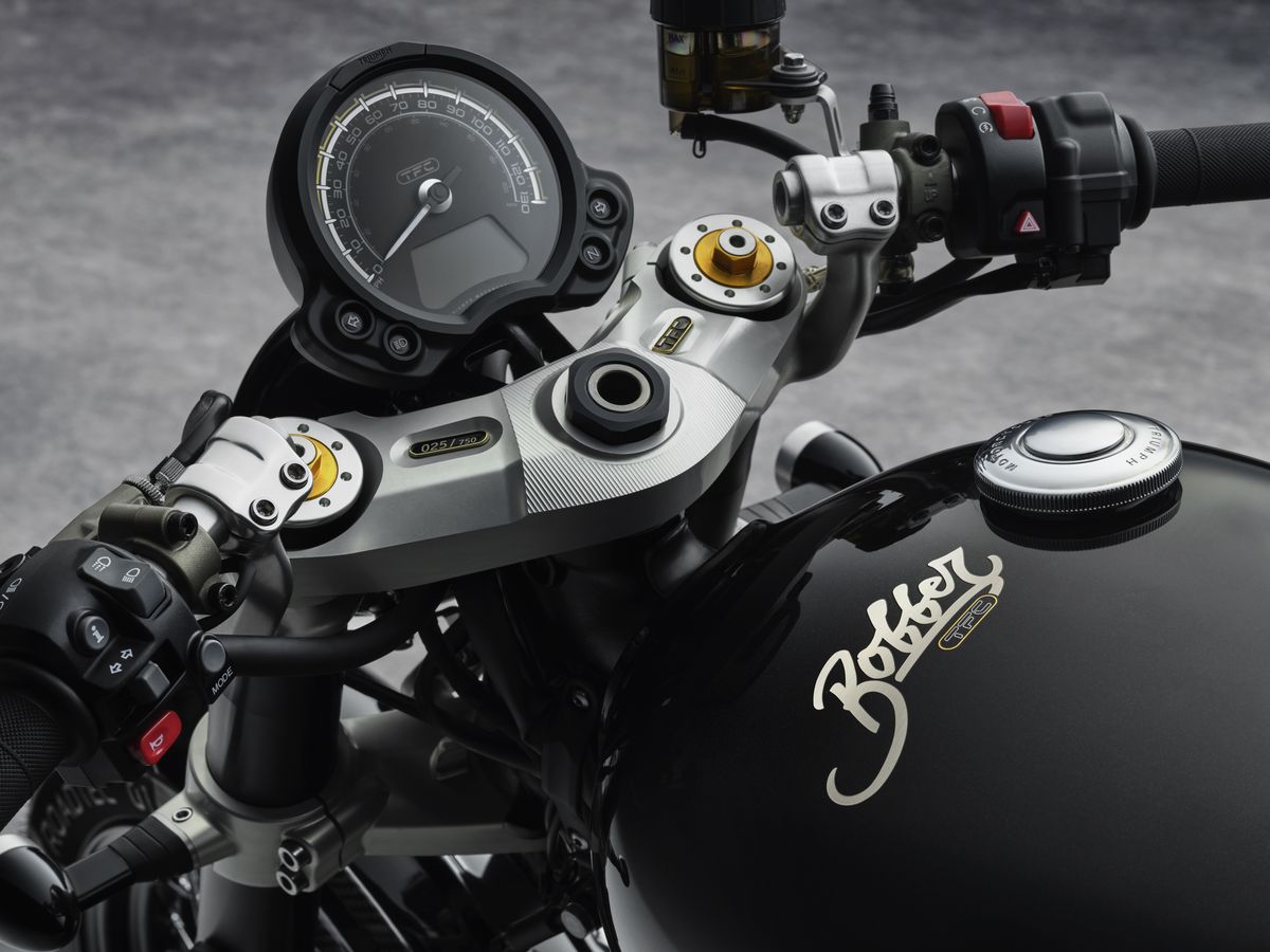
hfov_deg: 22.5
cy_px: 476
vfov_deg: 17.0
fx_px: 3192
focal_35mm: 87
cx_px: 635
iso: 100
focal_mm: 110
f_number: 18
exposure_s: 1
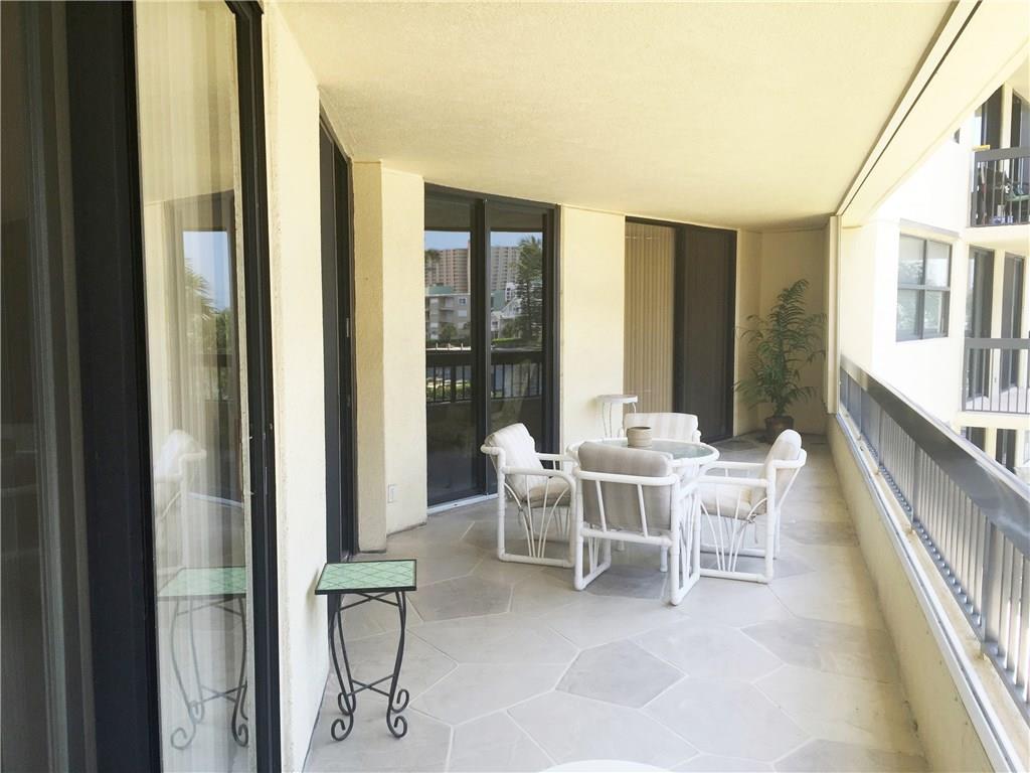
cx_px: 515
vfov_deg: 48.2
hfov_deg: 61.7
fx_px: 863
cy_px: 386
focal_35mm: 29
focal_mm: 4.15
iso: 32
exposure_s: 1/278
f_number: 2.2
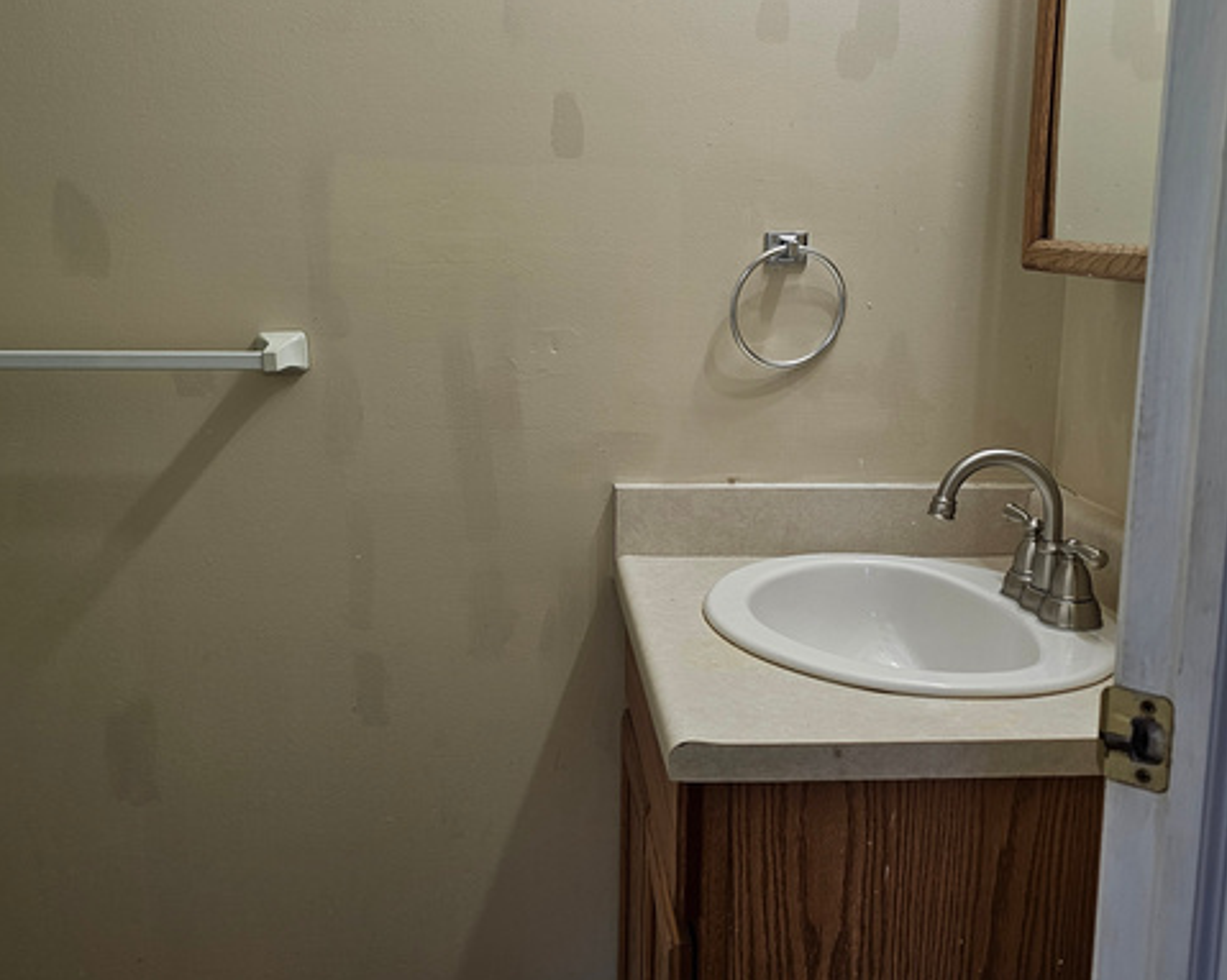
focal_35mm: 36
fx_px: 1307
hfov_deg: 50.3
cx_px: 633
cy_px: 461
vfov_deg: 41.1
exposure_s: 1/60
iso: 64
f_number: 1.7
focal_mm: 6.3
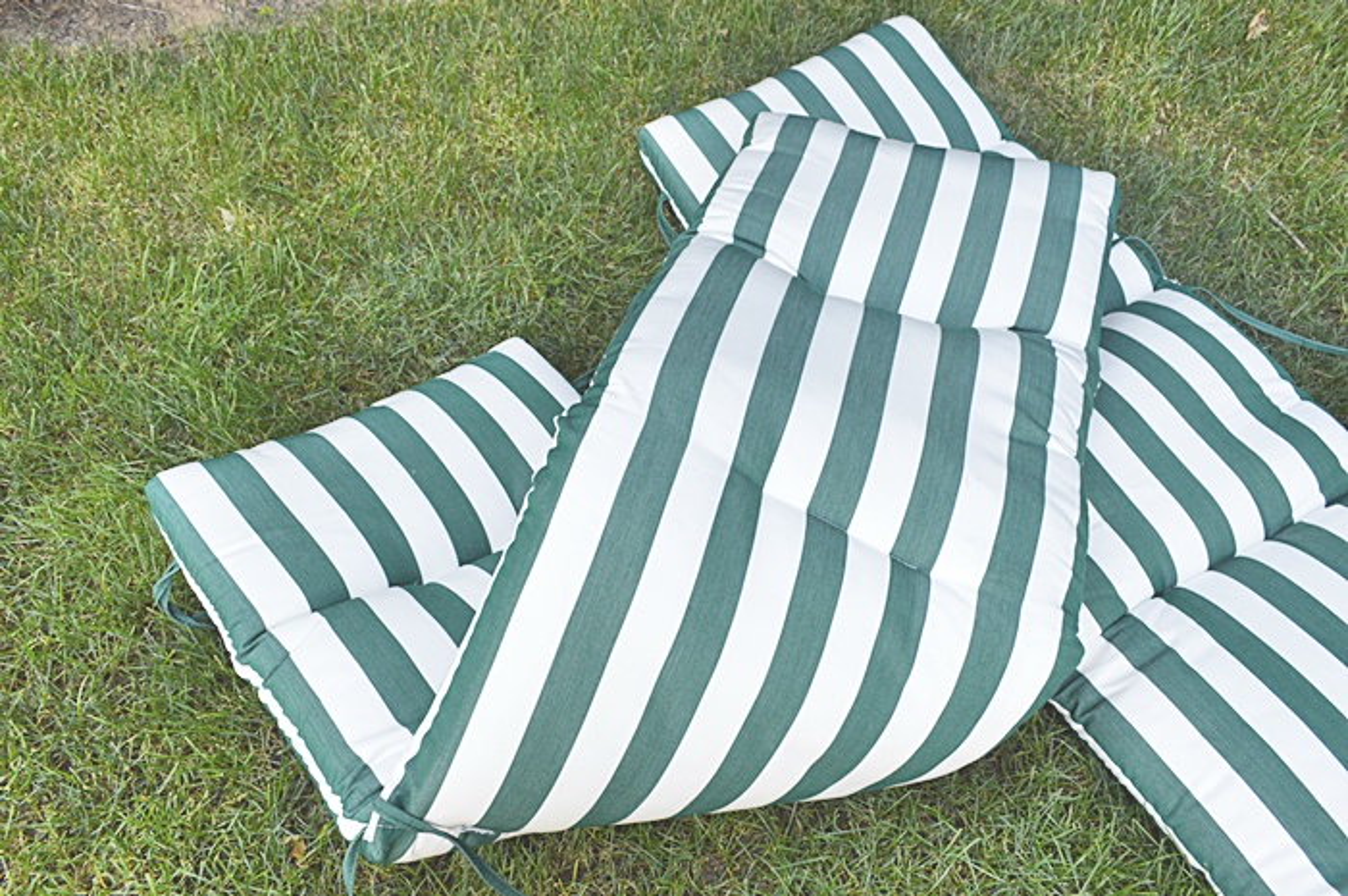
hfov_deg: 67.4
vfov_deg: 47.8
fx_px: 1010
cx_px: 674
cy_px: 448
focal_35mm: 27
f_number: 5.6
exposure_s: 1/100
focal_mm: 18
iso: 400
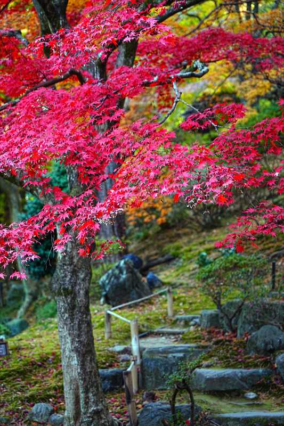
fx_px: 1243
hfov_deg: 13.0
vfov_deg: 19.5
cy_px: 213
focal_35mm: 105
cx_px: 142
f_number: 4
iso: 400
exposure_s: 1/125
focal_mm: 105
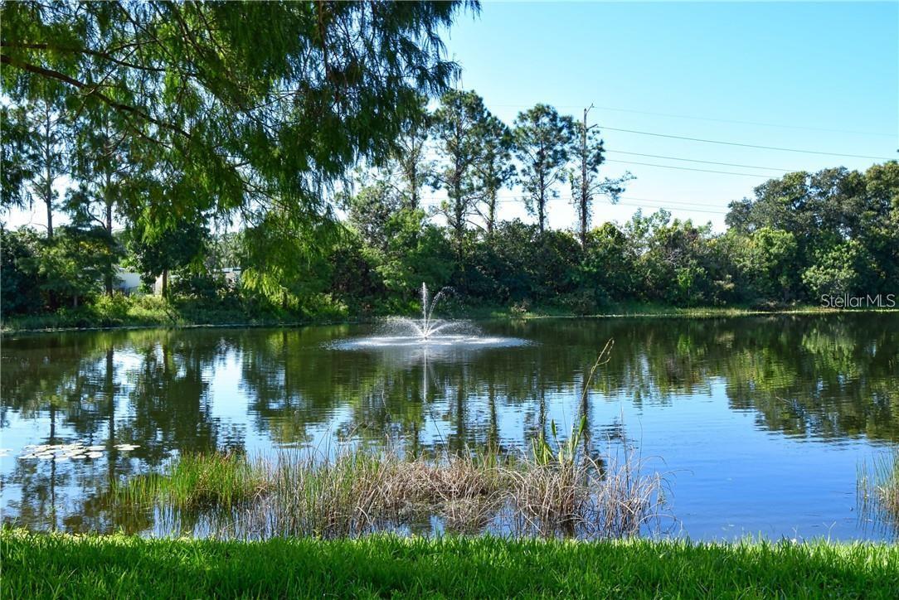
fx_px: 899
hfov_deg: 53.1
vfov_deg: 36.9
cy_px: 300
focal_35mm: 36
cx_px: 450
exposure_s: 1/250
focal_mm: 24
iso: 400
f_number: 10
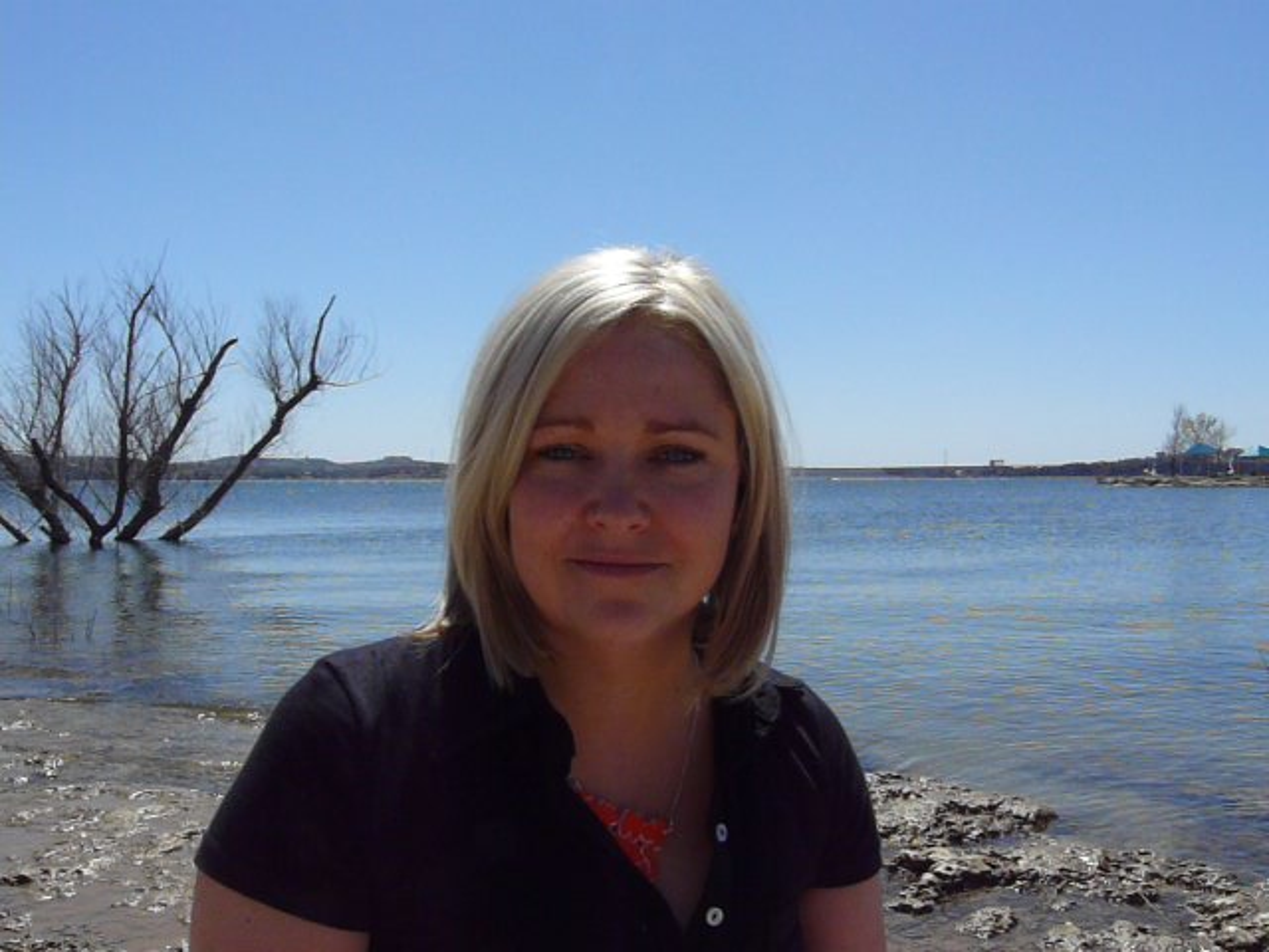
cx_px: 634
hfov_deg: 51.4
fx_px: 1320
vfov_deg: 39.7
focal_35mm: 36
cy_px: 476
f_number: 8
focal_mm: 6
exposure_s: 1/640
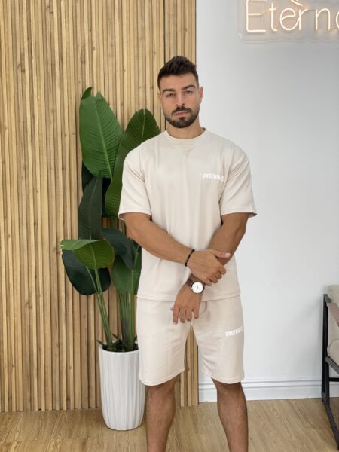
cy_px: 226
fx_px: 679
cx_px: 170
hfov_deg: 28.0
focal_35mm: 52
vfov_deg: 36.8
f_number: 2
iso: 50
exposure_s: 1/122
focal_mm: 6
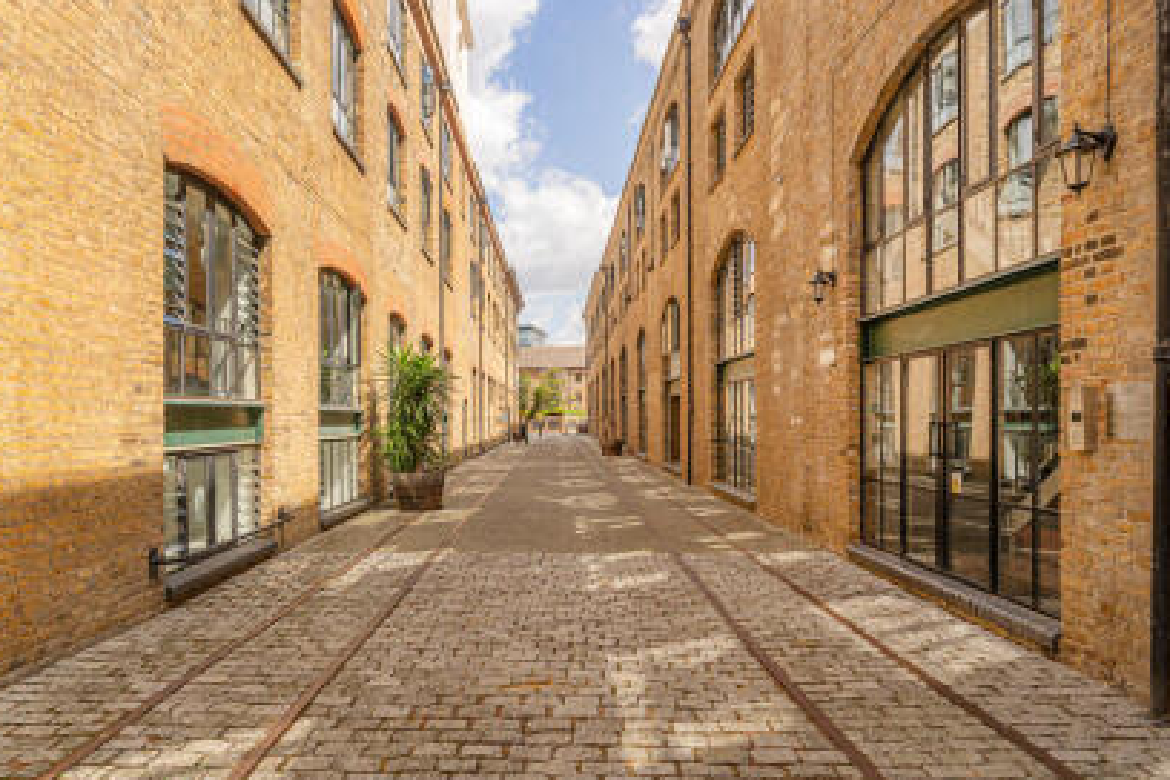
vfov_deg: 59.5
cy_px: 406
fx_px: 682
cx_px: 525
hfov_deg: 81.0
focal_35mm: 21
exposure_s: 1/320
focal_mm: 18
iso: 100
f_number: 4.5
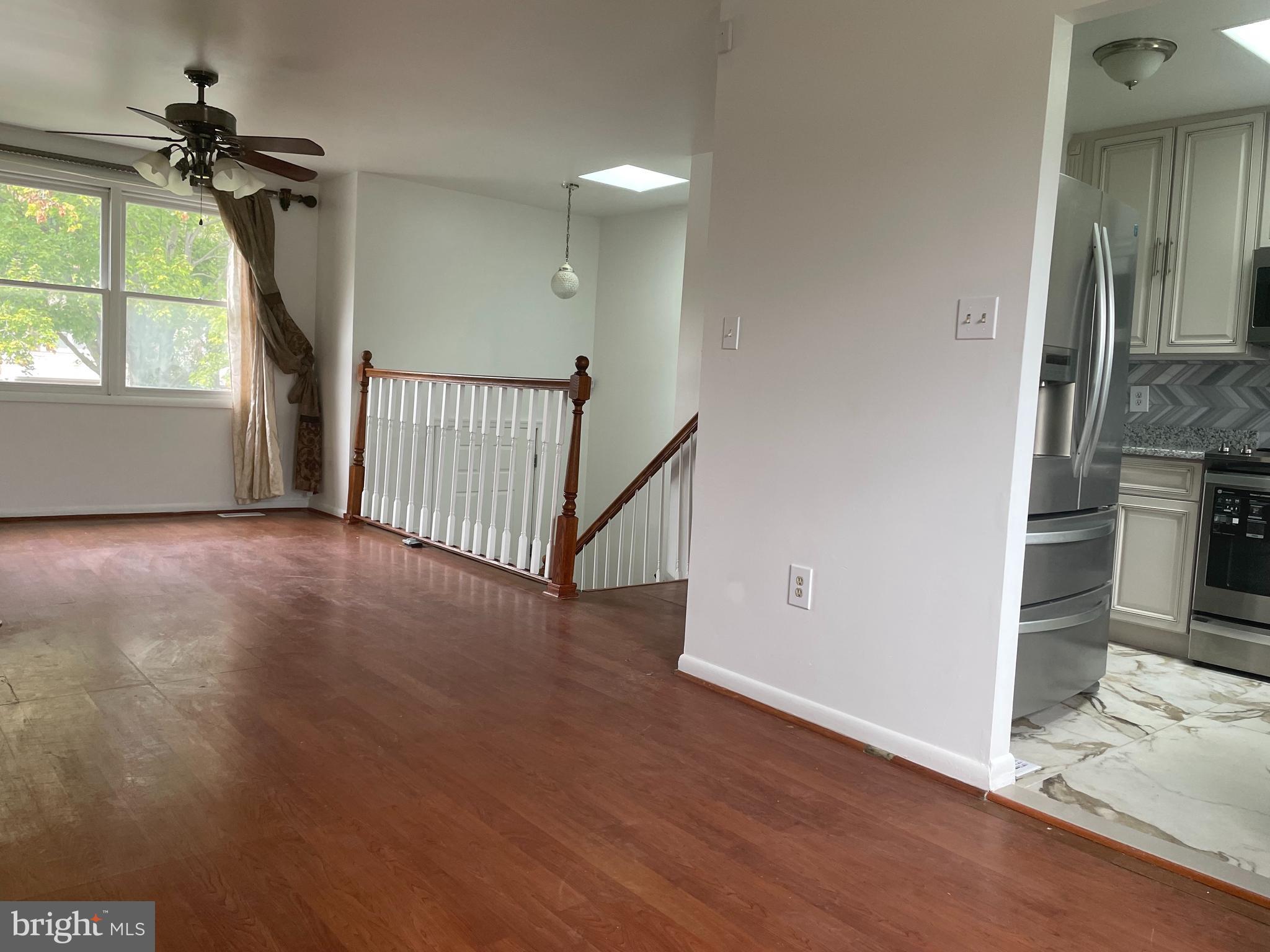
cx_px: 635
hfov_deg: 67.3
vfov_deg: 53.1
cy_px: 476
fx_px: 954
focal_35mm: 26
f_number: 1.6
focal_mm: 4.2
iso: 100
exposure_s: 1/121
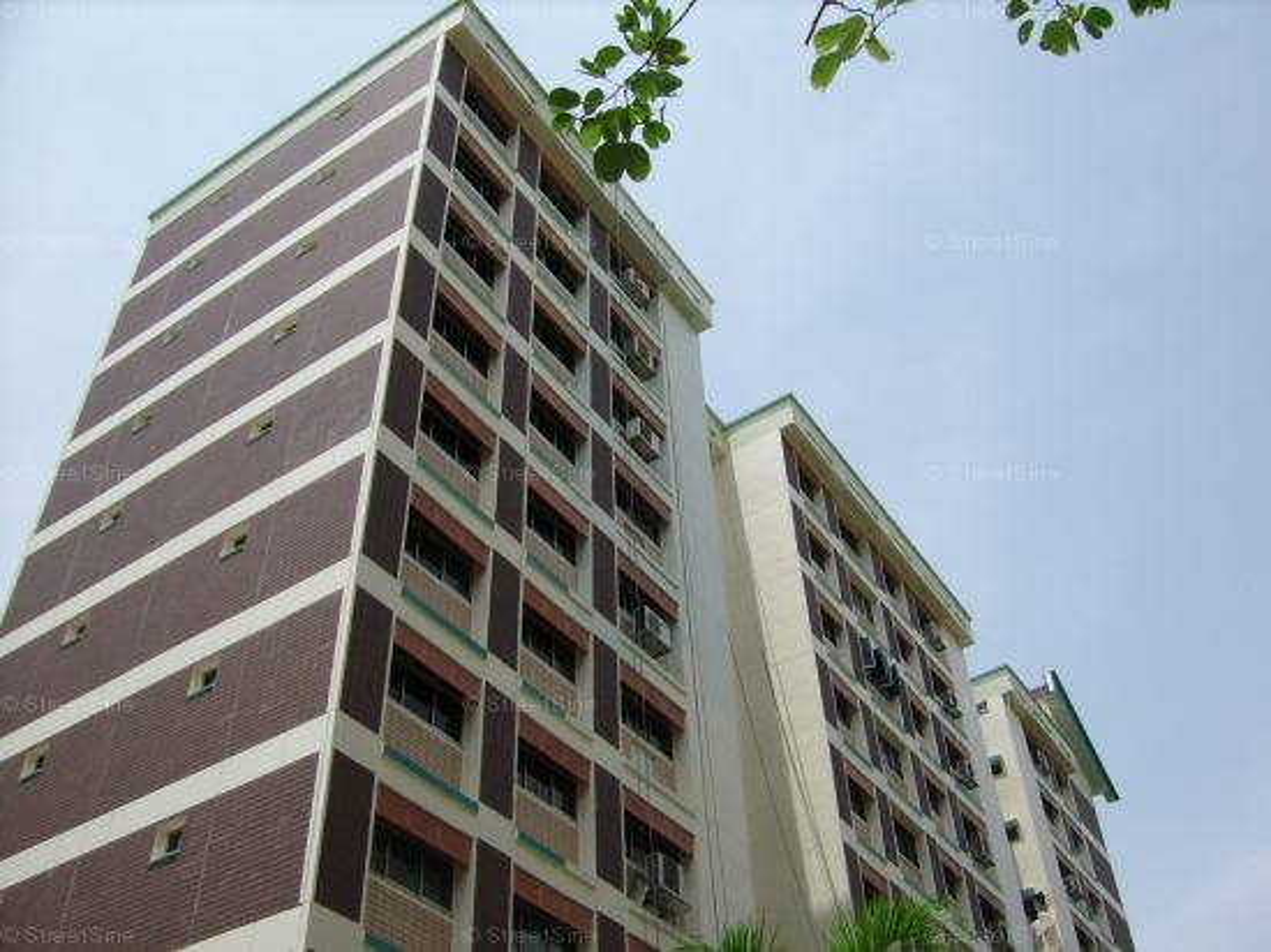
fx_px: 1285
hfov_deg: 52.6
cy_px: 476
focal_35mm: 35
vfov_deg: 40.7
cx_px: 636
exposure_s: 1/706
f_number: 5.8
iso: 50
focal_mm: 5.95
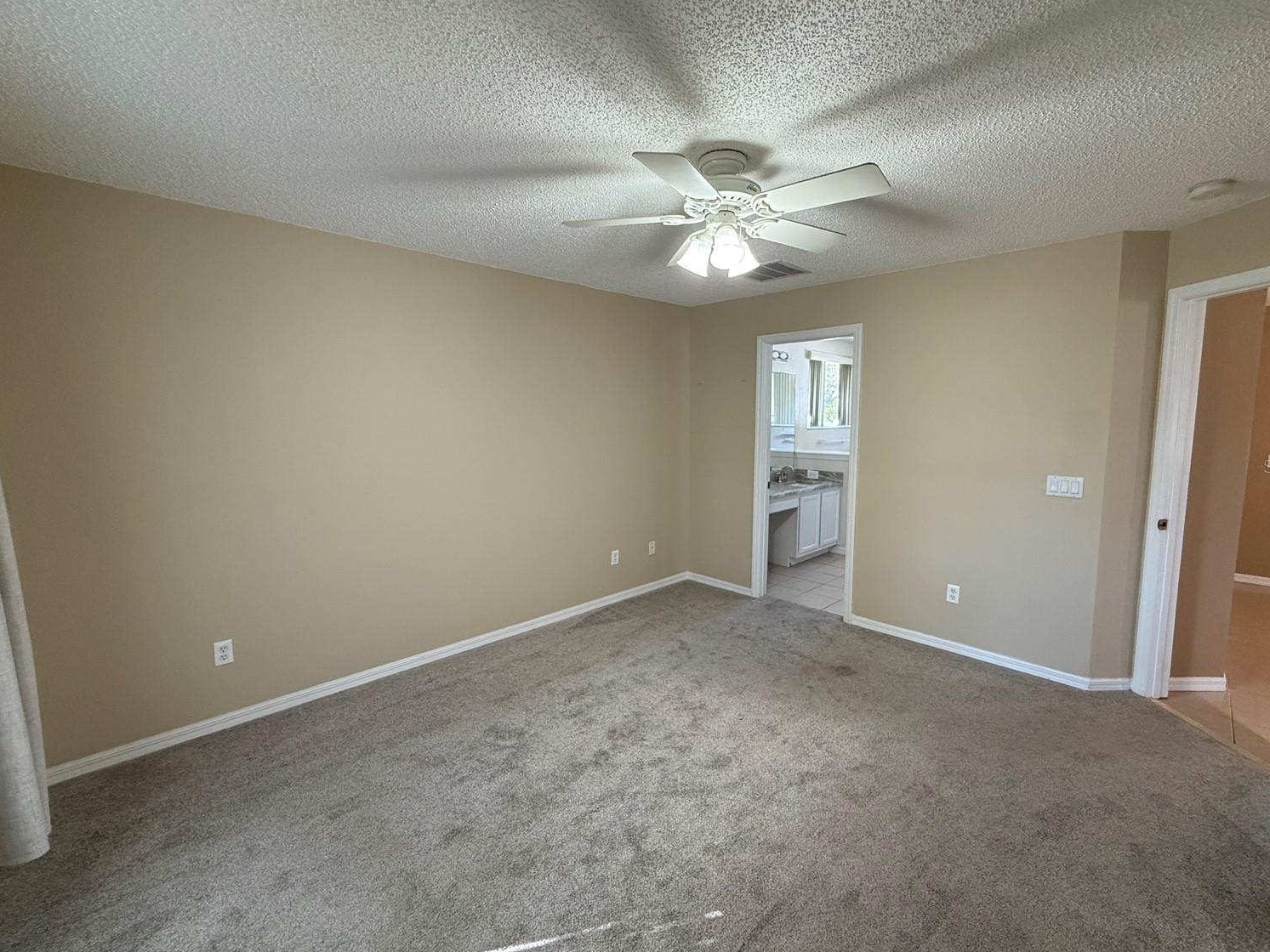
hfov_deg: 98.1
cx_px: 663
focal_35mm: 15
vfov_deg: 81.7
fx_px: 550
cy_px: 466
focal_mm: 2.22
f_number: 2.2
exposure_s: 1/120
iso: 400
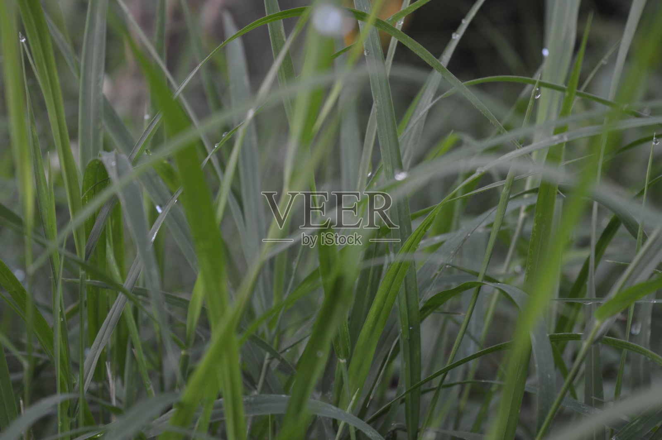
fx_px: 1516
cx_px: 331
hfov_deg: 24.6
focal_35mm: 82
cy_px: 220
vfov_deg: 16.5
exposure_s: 1/50
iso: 400
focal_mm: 55
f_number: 5.6
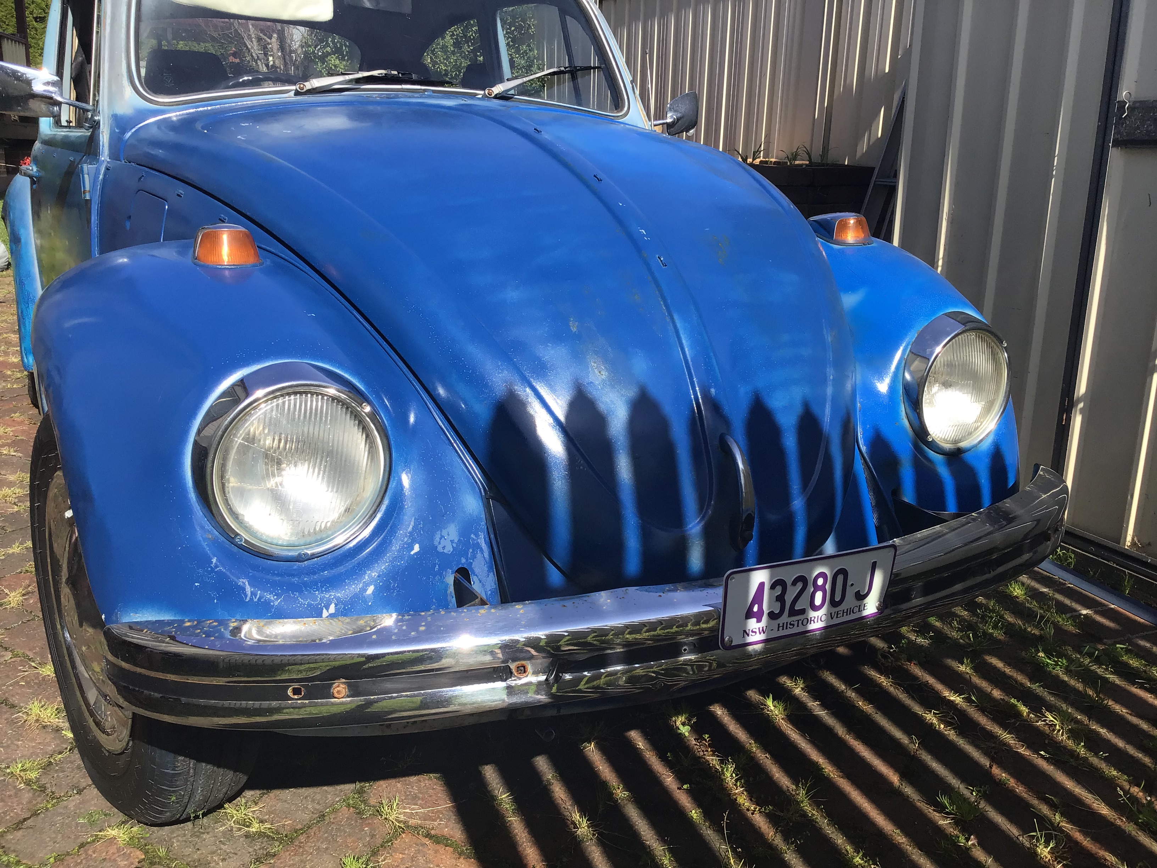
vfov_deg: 45.4
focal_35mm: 31
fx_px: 1036
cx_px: 578
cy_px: 434
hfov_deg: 58.4
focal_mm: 3.3
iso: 25
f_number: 2.4
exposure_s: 1/823
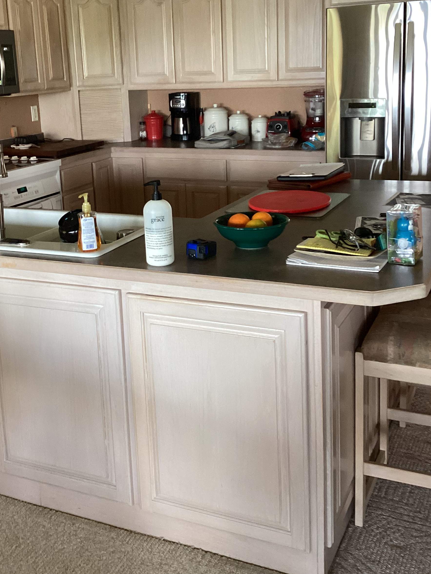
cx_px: 185
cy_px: 206
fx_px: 714
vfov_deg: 43.4
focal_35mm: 43
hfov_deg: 33.5
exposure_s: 1/60
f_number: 2.4
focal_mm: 3.3
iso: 250
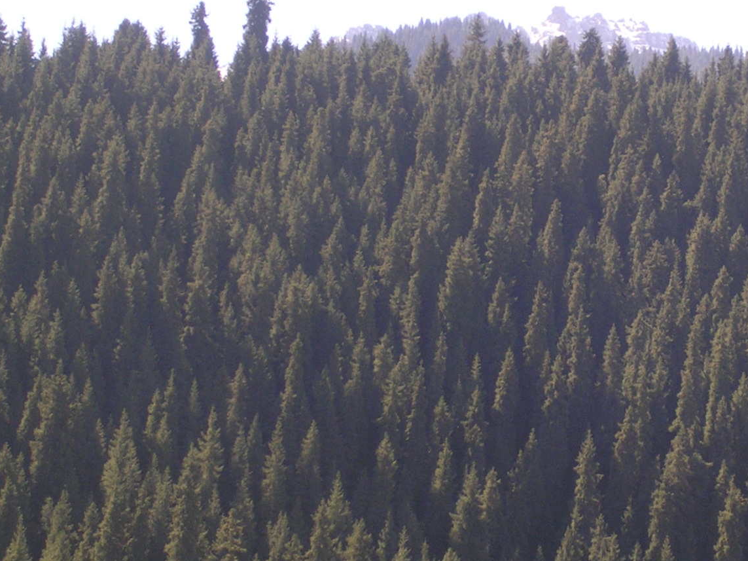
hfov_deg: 9.6
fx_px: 4451
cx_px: 614
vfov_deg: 7.2
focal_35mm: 206
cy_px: 239
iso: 50
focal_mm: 17.4
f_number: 4.9
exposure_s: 1/124
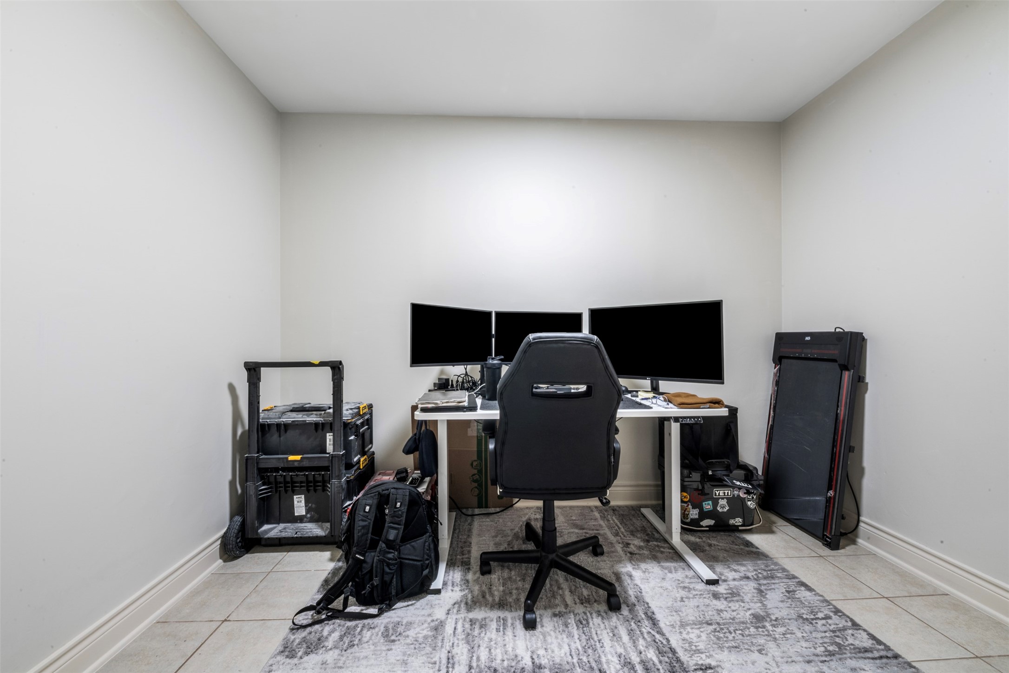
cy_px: 336
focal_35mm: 12
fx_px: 336
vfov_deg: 90.0
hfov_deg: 112.6
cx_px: 504
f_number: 9
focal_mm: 12
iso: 250
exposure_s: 13
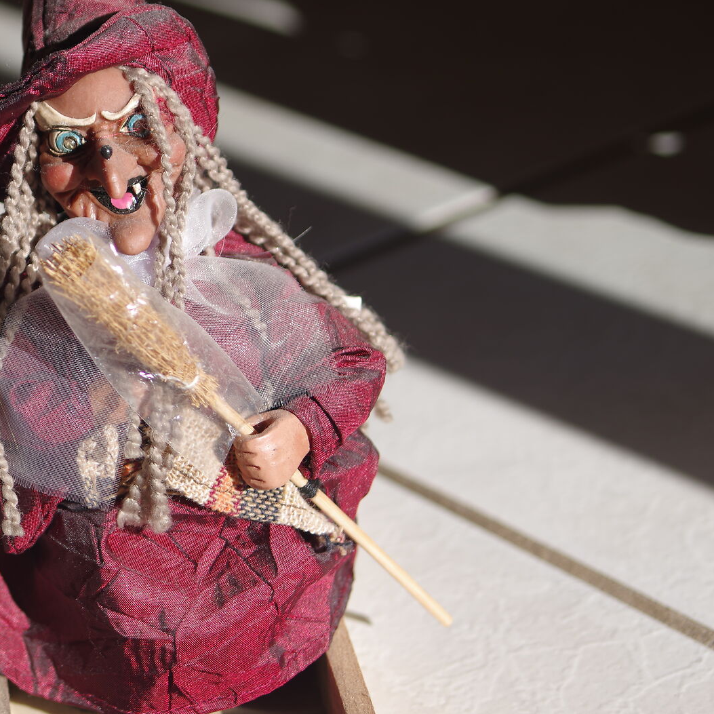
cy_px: 381
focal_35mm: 133
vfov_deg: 13.1
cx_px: -66
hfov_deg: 12.9
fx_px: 3104
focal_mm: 85
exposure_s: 1/400
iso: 100
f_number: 5.6
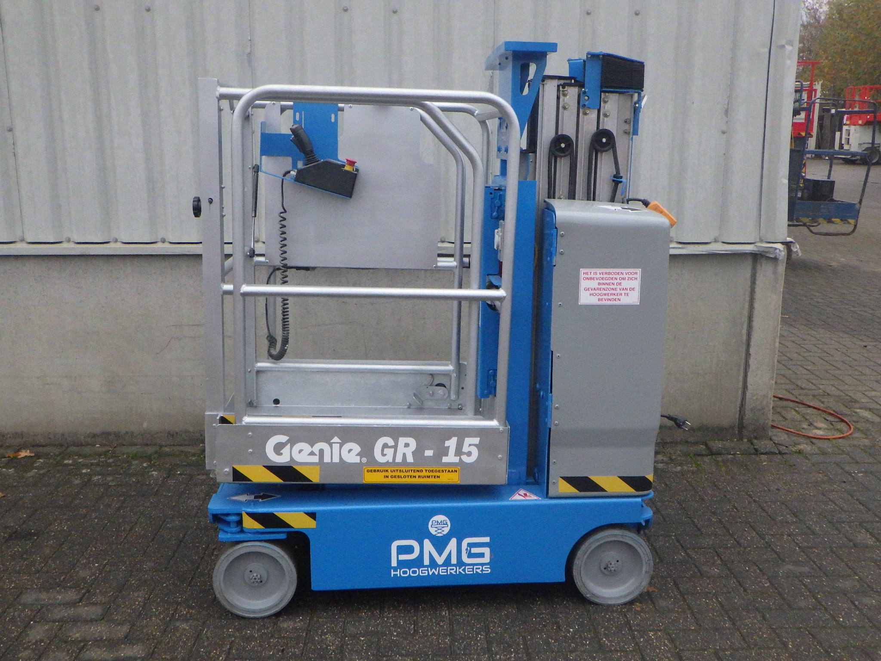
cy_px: 330
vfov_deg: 41.8
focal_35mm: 34
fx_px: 865
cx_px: 440
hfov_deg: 54.0
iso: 1000
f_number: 3.8
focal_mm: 6.1
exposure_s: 1/50
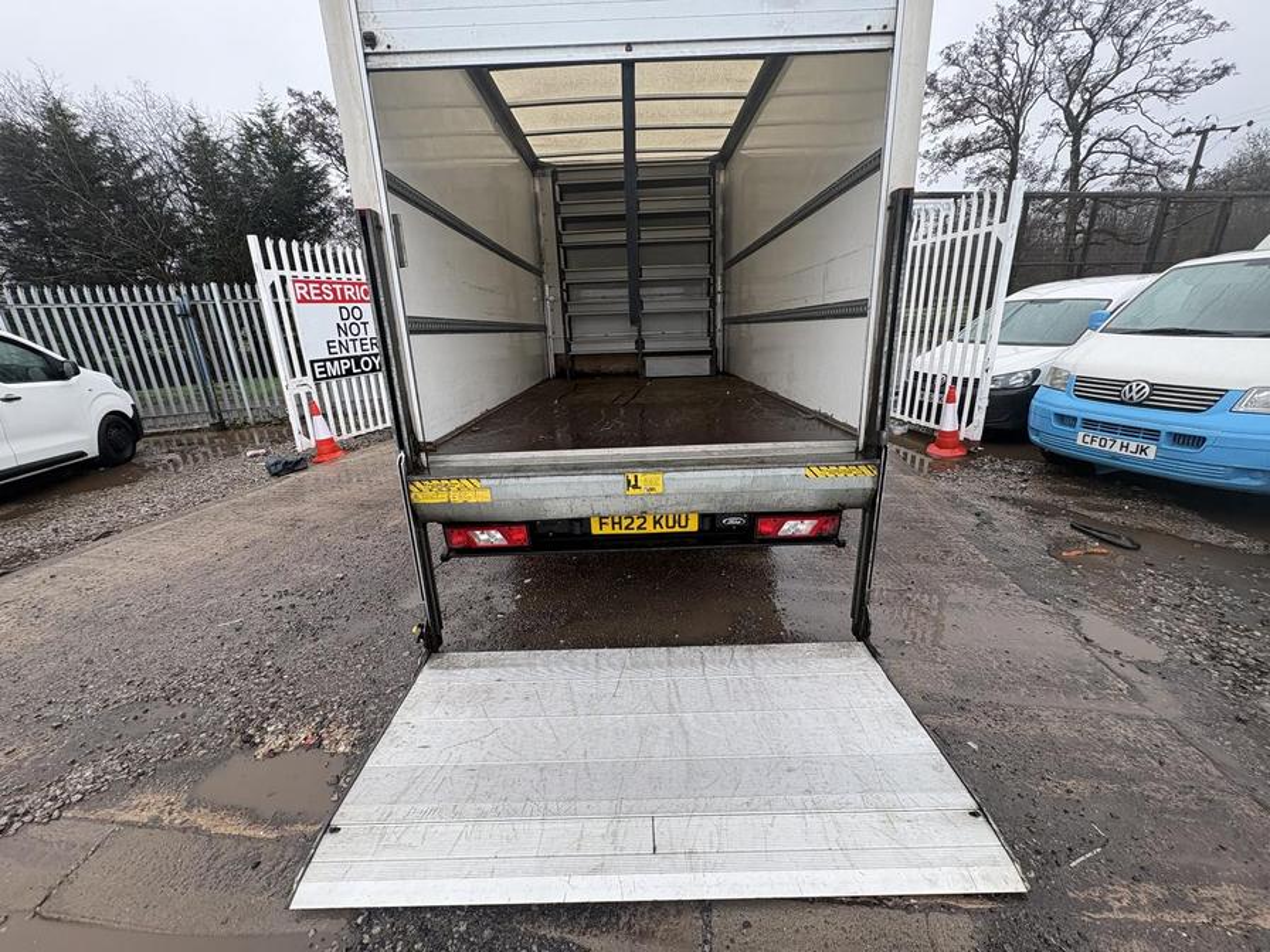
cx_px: 635
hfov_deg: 102.1
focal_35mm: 14
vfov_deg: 85.7
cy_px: 476
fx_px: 514
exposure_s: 1/101
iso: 32
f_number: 2.2
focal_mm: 2.22
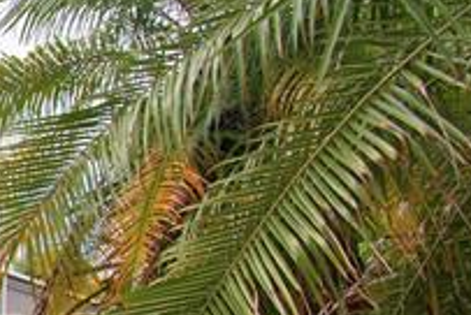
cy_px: 413
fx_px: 773
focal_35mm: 59
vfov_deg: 20.9
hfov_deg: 20.4
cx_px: -427
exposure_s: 1/250
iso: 360
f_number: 8
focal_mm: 10
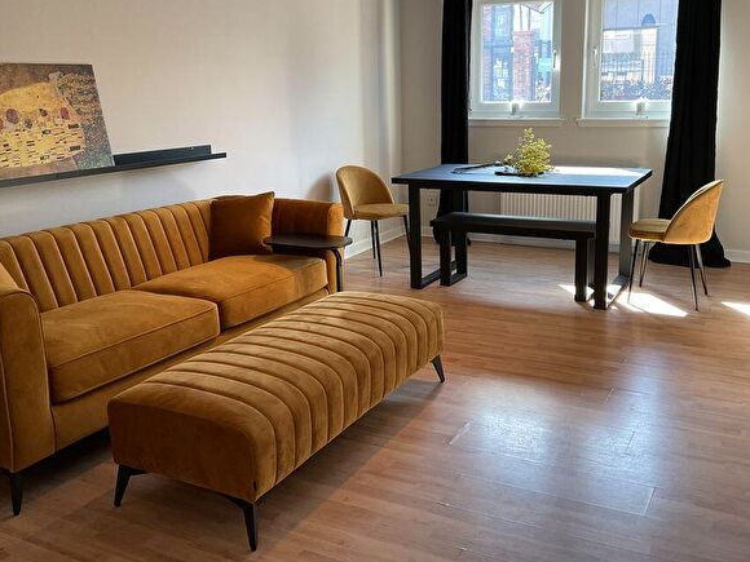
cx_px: 409
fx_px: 758
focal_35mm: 35
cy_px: 238
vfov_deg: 40.6
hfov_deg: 52.6
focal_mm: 3
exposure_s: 1/100
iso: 64
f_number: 1.8
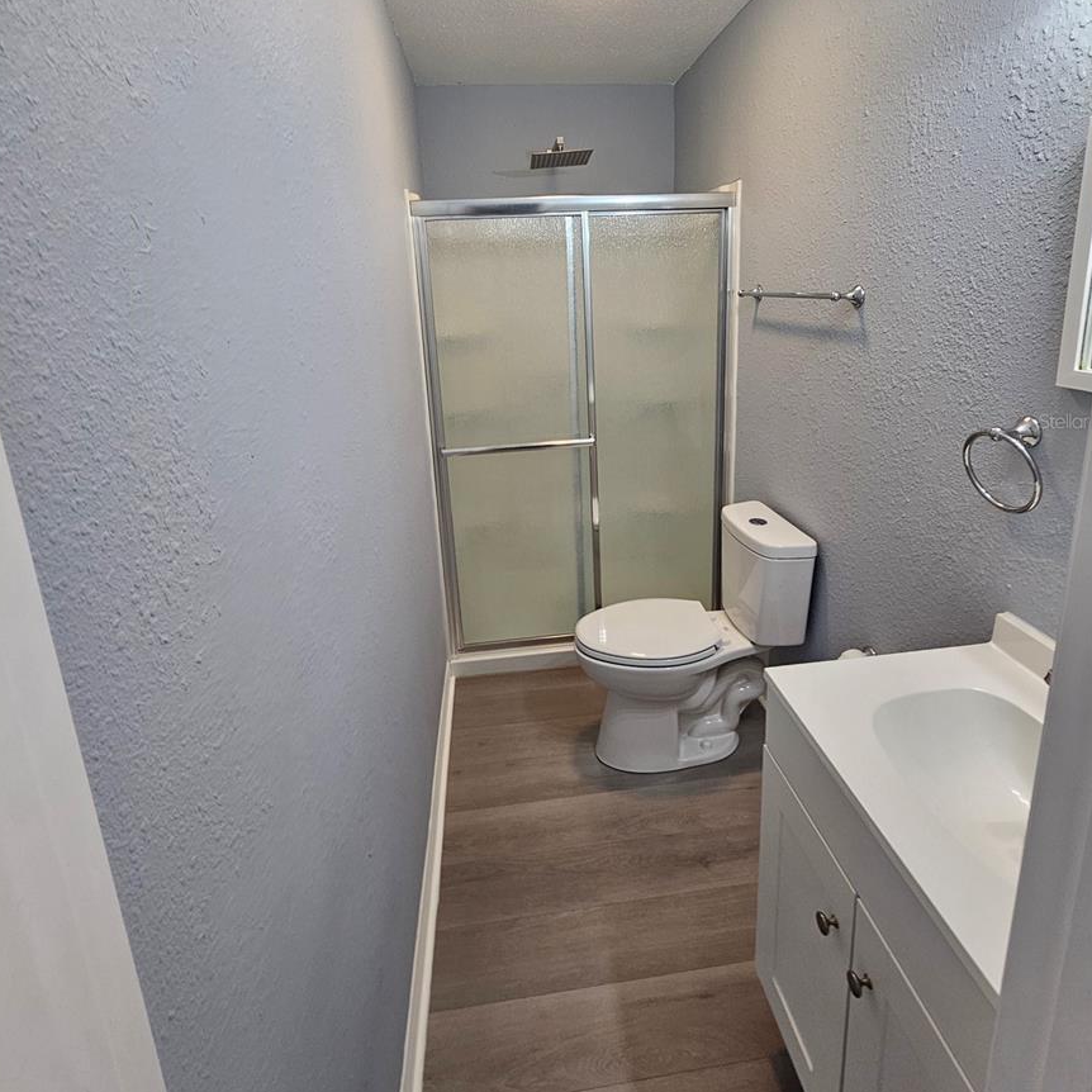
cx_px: 559
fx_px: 571
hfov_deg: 87.4
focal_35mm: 16
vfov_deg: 86.0
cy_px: 421
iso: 80
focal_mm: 2.2
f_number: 2.2
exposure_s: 1/60
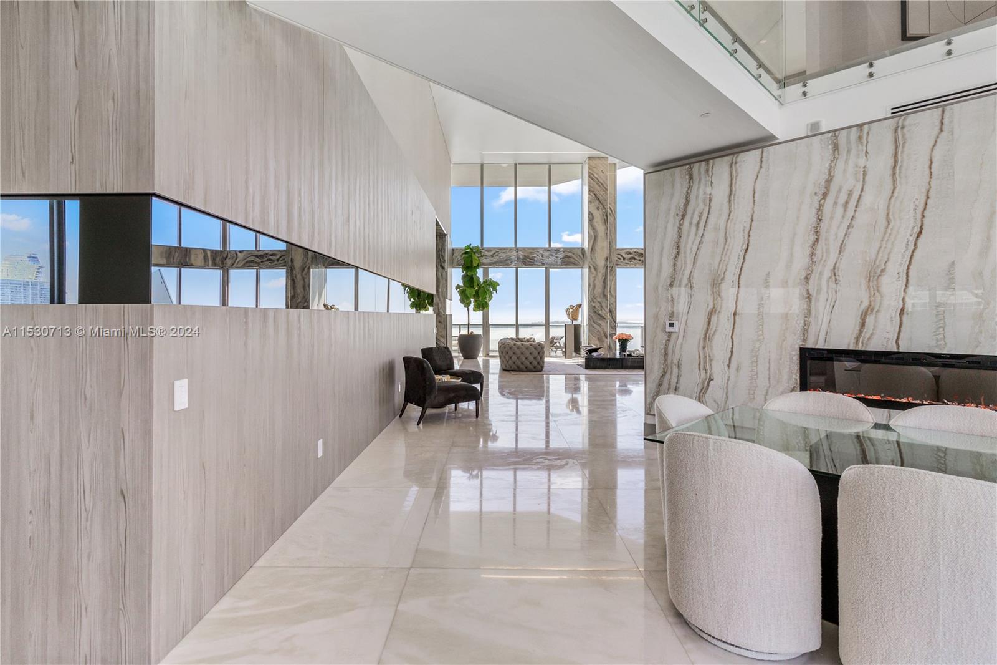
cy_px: 332
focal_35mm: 17
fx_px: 471
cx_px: 498
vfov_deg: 70.4
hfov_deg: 93.3
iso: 400
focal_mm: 17
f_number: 8
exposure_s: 1/500
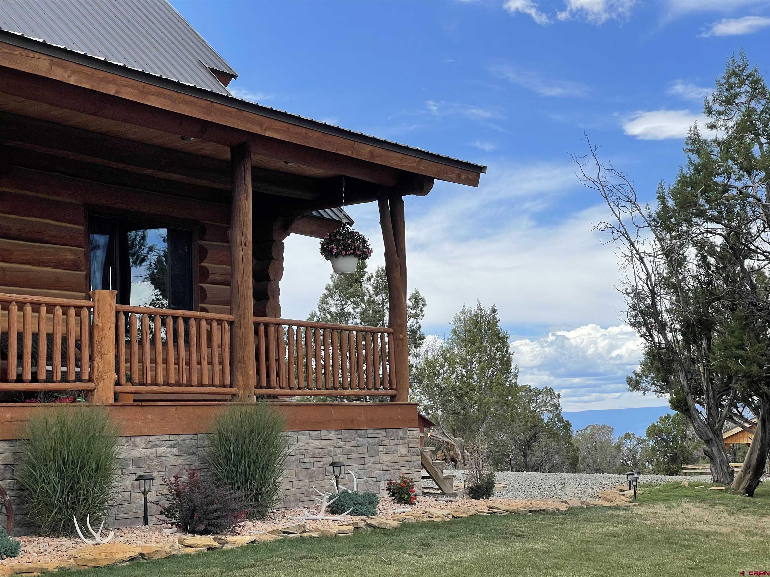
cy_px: 288
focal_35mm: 64
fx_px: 1424
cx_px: 385
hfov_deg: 30.3
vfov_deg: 22.9
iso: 20
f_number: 2.2
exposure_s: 1/1220
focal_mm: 7.5
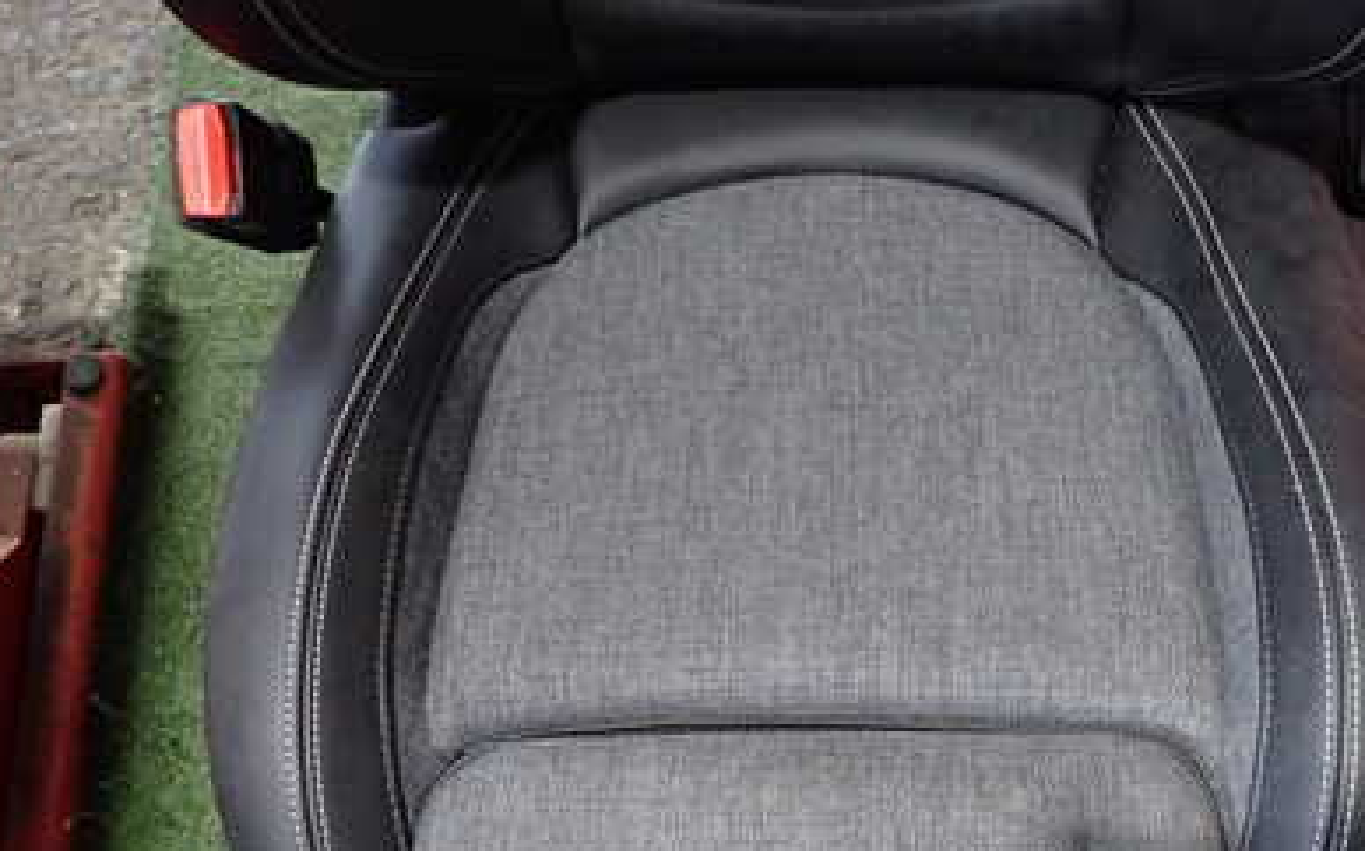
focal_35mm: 41
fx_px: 1524
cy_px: 619
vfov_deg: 30.8
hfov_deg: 47.8
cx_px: 844
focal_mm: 4.5
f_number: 2
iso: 500
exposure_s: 1/30
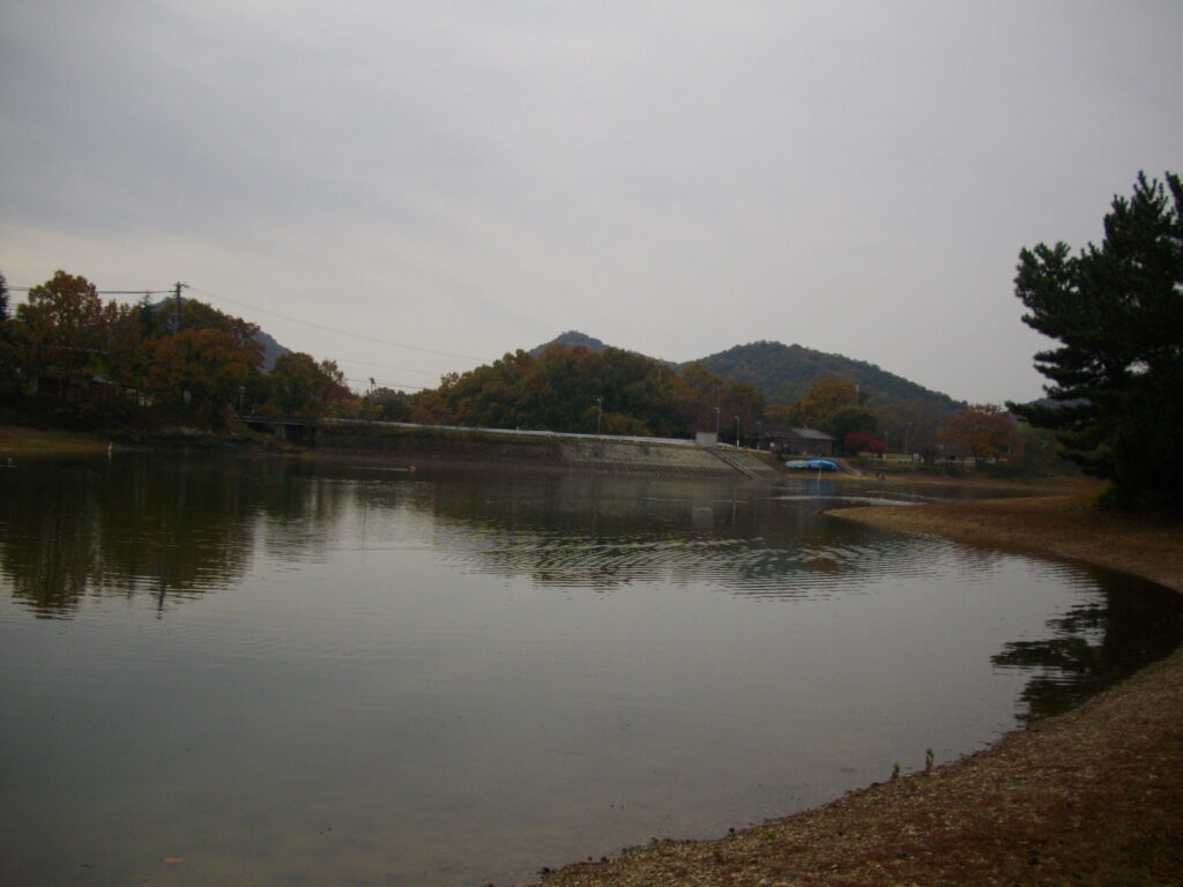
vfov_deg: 38.7
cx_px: 592
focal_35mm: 37
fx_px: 1264
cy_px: 444
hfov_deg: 50.1
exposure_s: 1/400
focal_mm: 6.2
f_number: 5.6
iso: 100
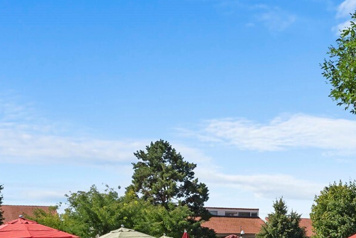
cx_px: 315
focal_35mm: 86
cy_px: 249
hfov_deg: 23.1
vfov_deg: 15.6
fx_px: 851
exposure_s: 1/1000
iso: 100
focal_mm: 30
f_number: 8
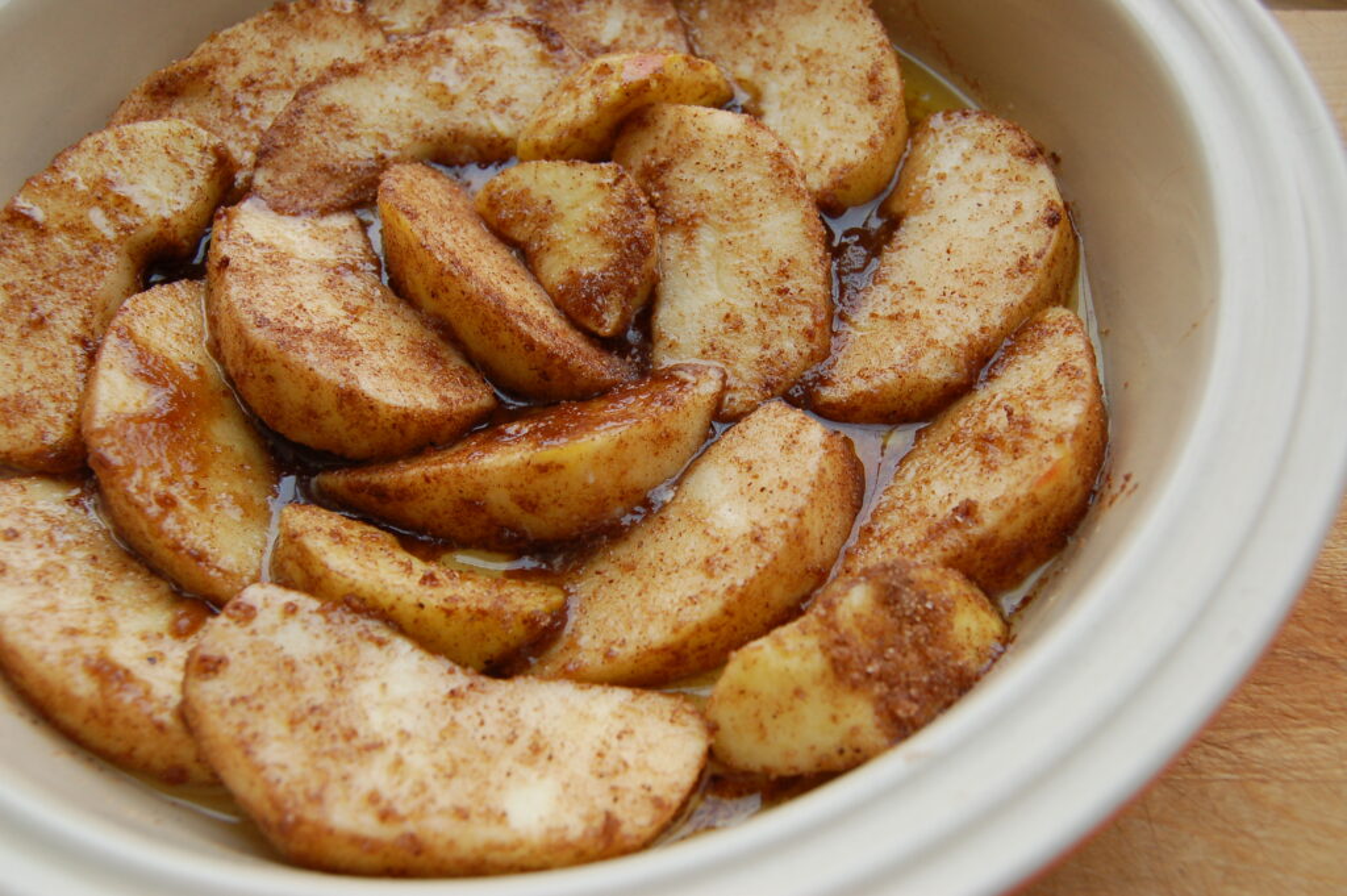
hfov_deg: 53.2
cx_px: 674
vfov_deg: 36.8
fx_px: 1346
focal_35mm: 36
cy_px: 448
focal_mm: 24
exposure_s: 1/30
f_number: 7.1
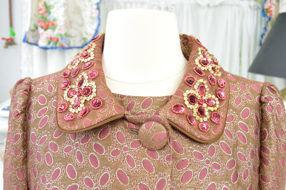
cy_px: 95
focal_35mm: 33
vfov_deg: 39.9
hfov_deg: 57.3
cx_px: 143
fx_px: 262
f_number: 5
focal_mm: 22
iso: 200
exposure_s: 1/30
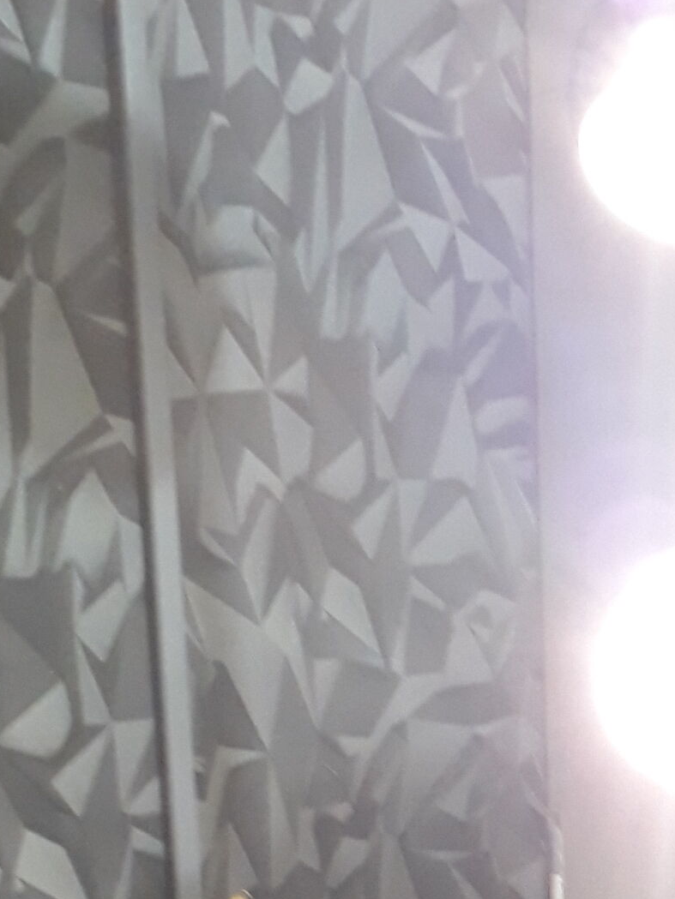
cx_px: 879
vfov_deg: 20.5
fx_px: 2184
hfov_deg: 16.6
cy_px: 1272
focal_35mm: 84
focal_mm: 3.6
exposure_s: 1/17
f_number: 1.9
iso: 320
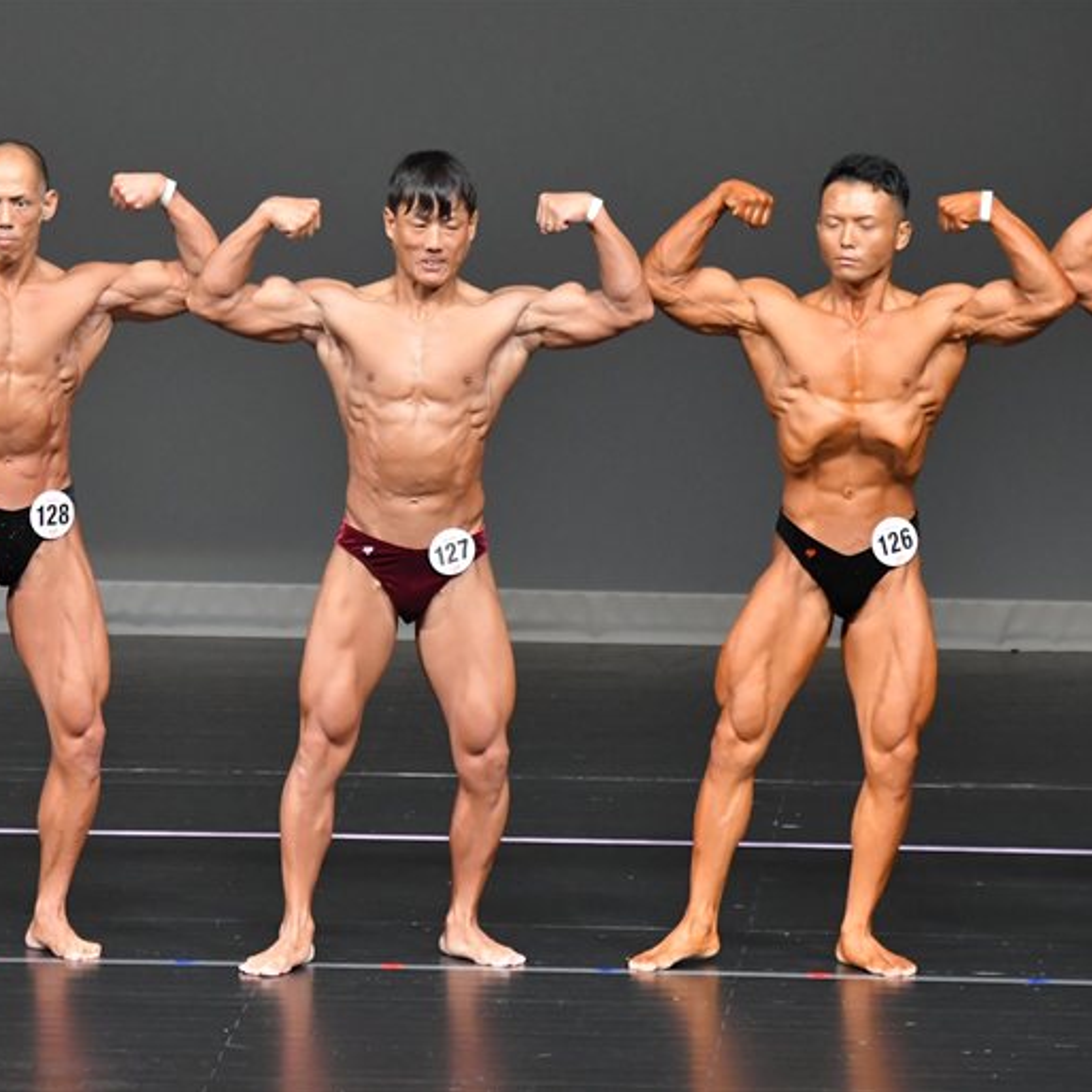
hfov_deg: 4.5
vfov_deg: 4.6
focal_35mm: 385
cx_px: 320
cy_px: 545
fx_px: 13741
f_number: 5.6
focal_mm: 200
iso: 5000
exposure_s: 1/400
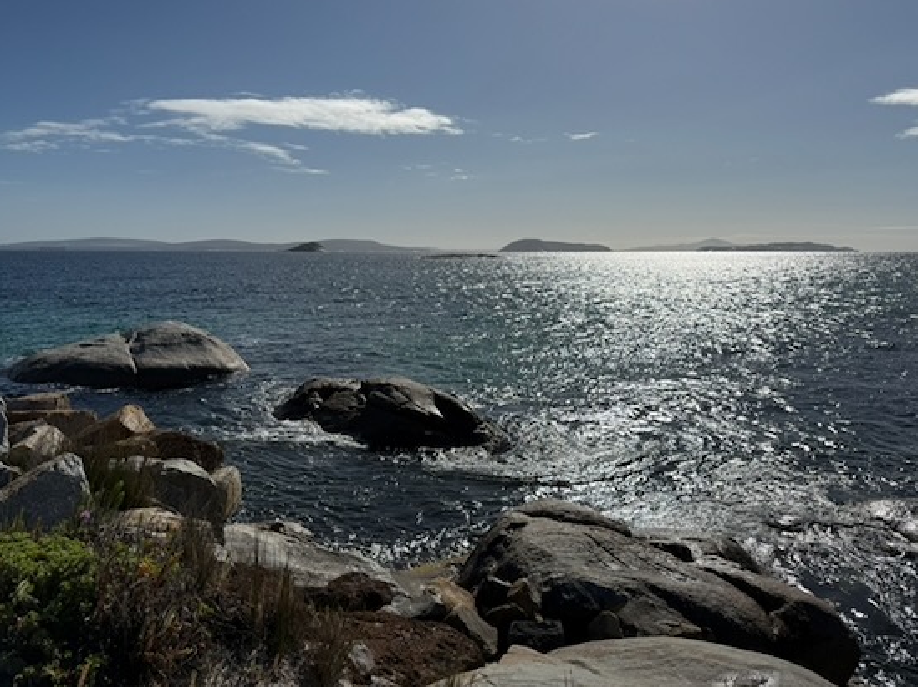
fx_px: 742
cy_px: 316
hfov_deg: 63.4
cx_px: 438
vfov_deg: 49.6
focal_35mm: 28
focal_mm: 6.76
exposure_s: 1/14286
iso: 50
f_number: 1.78
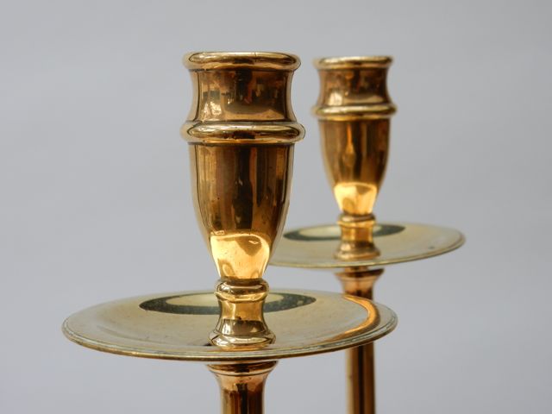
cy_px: 207
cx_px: 276
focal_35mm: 60
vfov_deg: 24.4
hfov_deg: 32.2
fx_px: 957
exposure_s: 1/20
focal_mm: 10.7
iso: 200
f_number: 4.5
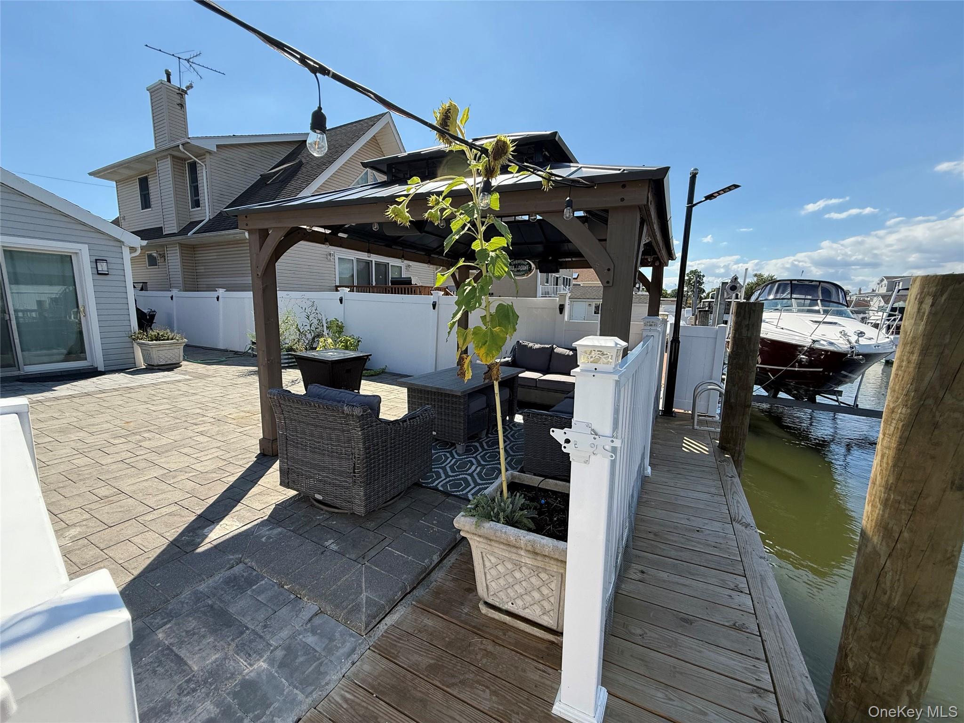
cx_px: 482
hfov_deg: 102.1
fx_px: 390
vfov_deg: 85.7
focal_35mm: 14
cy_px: 362
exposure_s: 1/1368
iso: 64
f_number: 2.2
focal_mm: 2.22
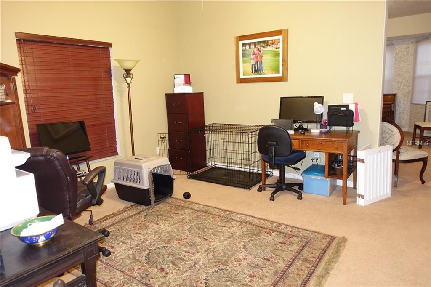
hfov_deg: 73.8
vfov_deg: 53.1
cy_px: 144
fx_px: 287
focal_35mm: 24
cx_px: 216
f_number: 1.8
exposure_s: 1/30
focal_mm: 8.8
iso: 500
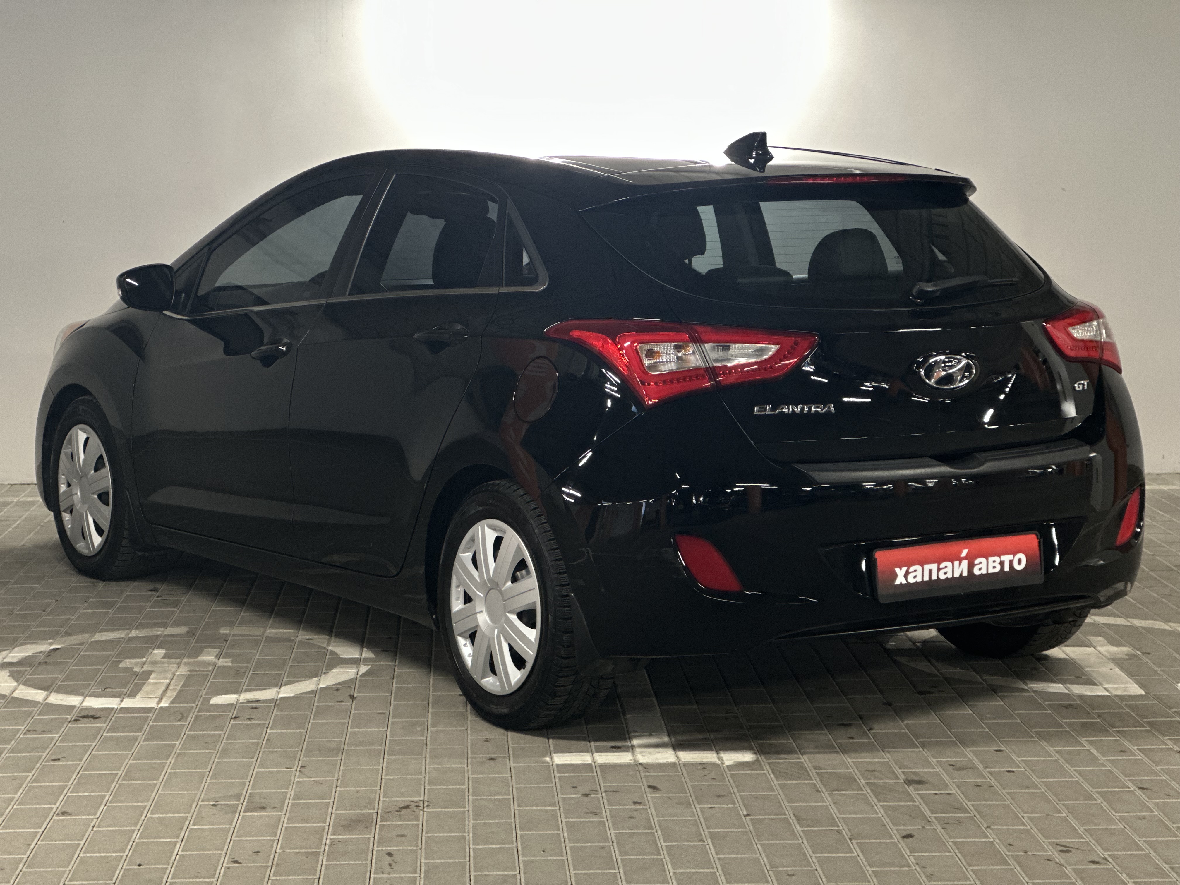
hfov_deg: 25.3
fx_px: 2625
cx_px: 590
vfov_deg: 19.1
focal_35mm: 77
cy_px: 442
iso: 400
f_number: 2.8
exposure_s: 1/20
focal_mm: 9
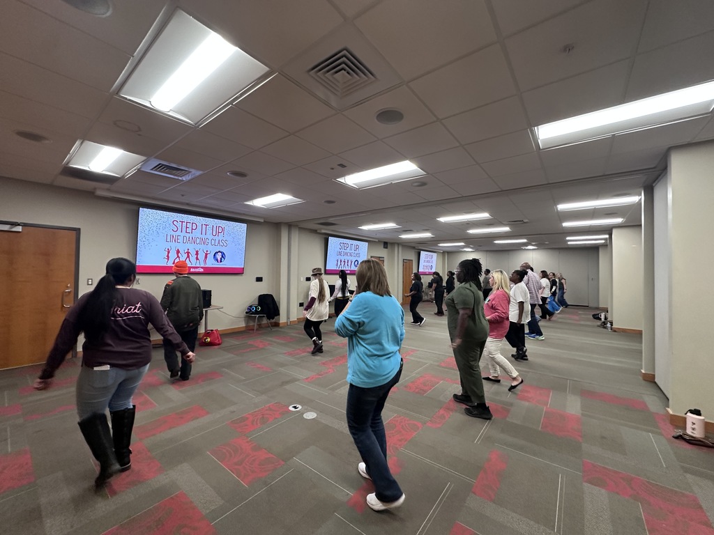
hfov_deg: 102.1
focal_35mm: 14
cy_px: 268
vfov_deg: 85.7
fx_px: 289
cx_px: 357
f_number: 2.2
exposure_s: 1/60
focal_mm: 2.22
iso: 250
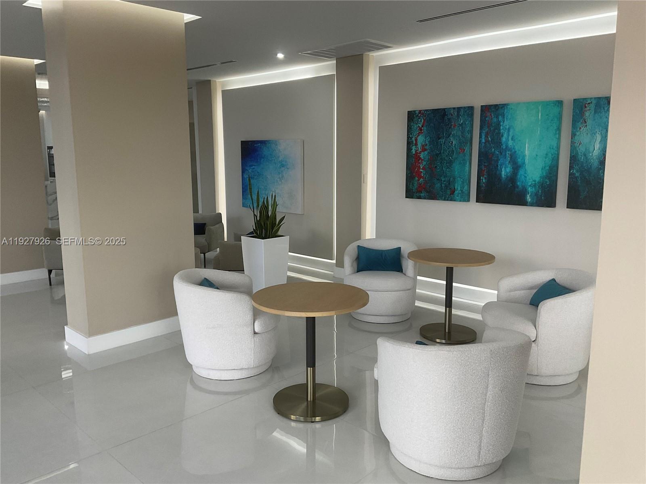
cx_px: 323
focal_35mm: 29
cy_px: 242
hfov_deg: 61.7
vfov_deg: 48.2
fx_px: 541
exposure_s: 1/112
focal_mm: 3
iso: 64
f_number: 1.8
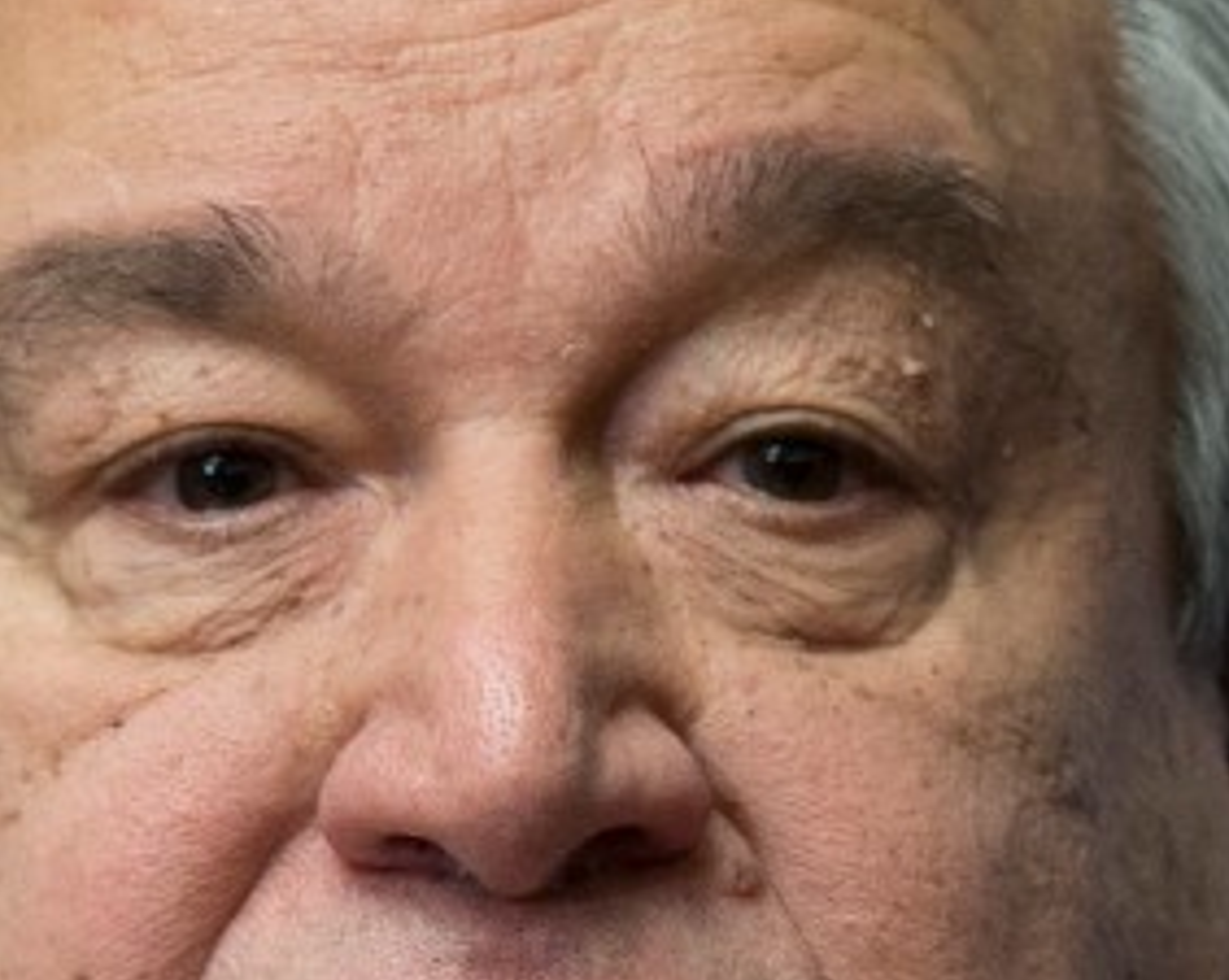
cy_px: 1095
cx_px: 375
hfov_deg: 3.6
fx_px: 19621
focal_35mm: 540
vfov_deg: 2.9
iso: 1600
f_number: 3.2
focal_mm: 135
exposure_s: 1/160
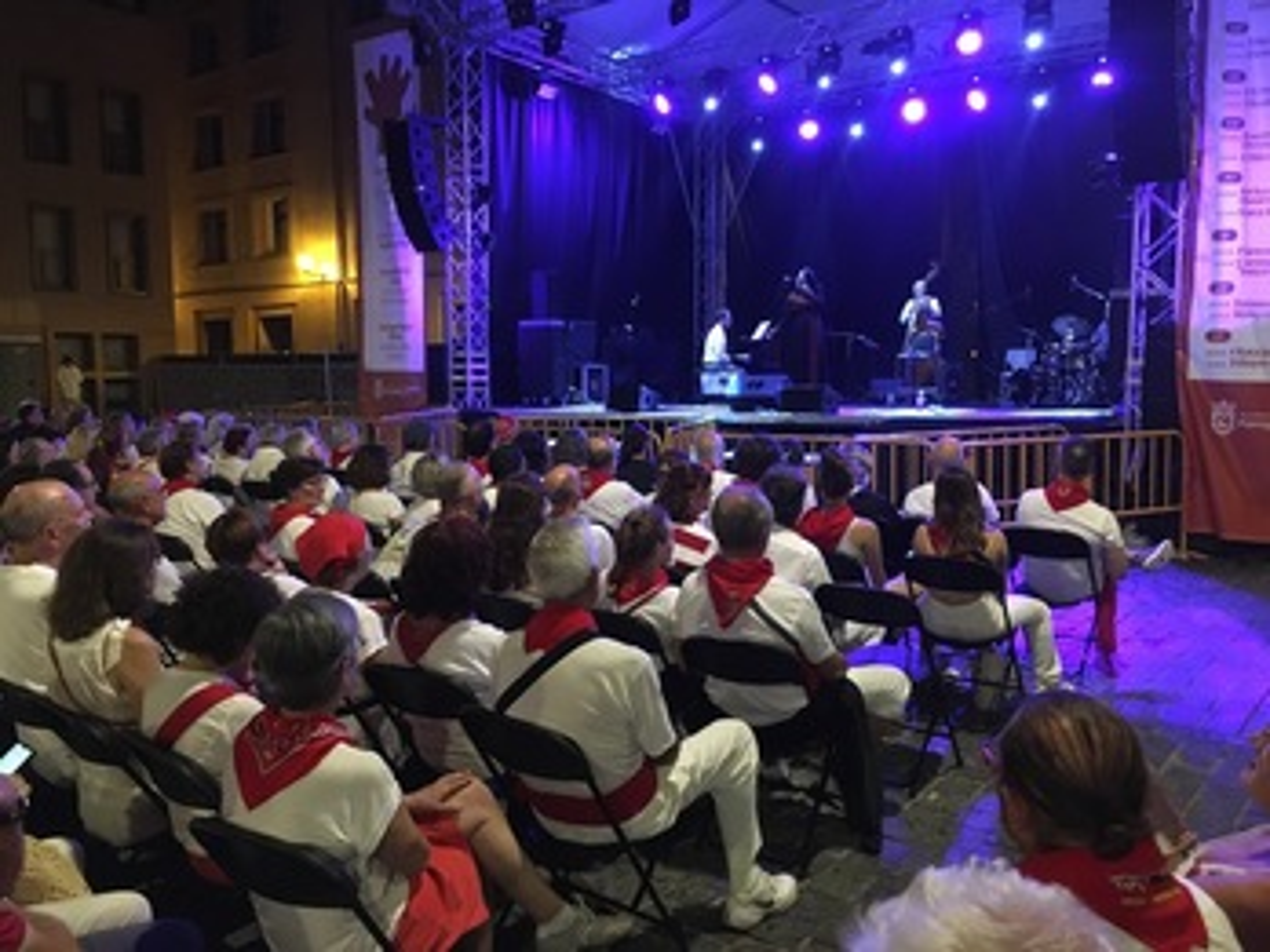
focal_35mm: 29
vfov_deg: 48.2
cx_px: 635
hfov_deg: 61.7
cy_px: 476
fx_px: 1064
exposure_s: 1/17
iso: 320
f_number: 2.2
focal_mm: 4.15
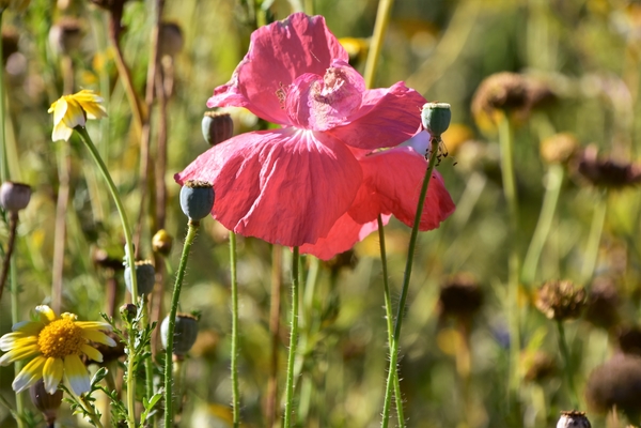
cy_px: 214
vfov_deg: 3.1
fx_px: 8012
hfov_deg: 4.6
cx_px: 320
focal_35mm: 450
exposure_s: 1/125
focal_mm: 300
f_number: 11
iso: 140
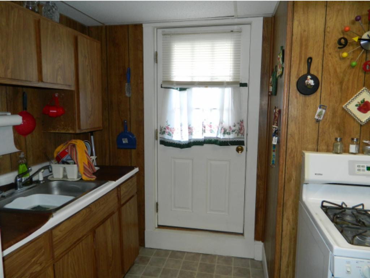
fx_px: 267
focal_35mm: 25
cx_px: 185
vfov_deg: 54.9
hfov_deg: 69.4
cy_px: 139
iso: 140
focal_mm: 4.5
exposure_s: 1/30
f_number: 3.1
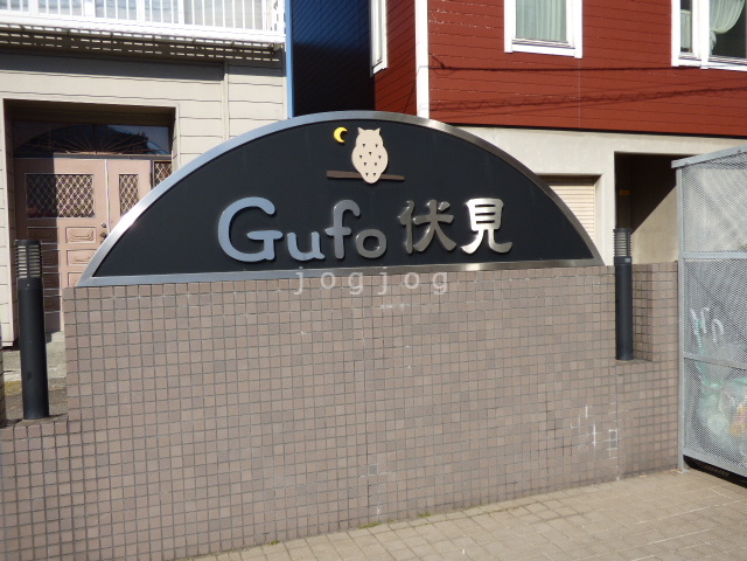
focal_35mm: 32
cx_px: 374
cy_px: 280
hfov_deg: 56.8
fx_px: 691
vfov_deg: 44.2
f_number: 4
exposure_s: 1/1000
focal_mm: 5.78
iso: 100
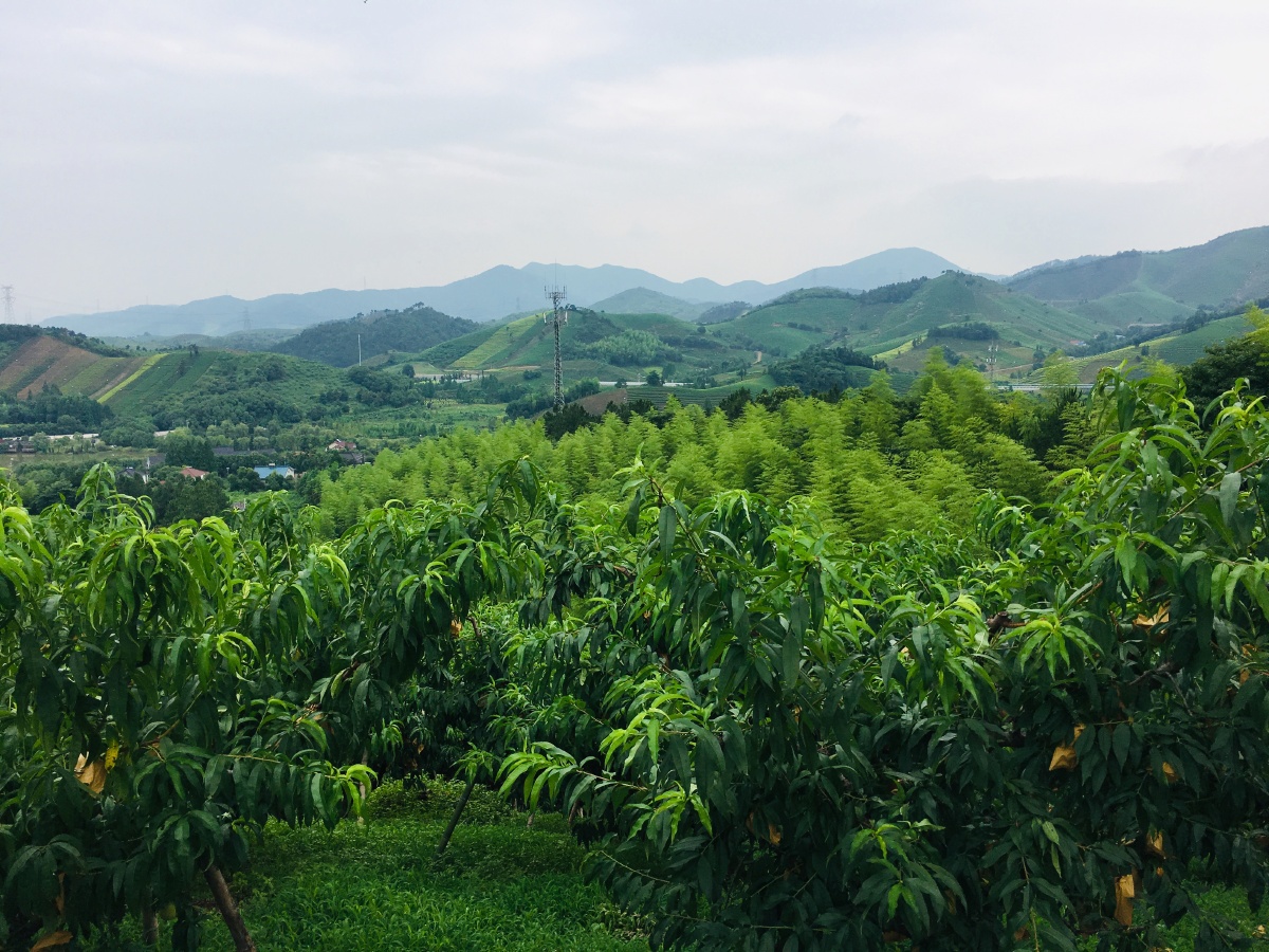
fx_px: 1063
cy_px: 476
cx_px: 634
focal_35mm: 29
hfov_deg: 61.7
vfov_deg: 48.2
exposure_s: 1/615
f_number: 2.2
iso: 25
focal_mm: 4.15
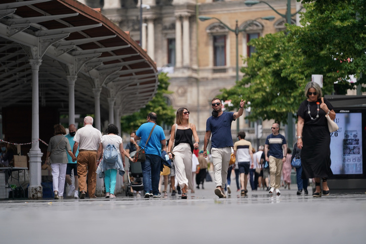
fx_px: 2003
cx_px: 183
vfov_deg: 7.0
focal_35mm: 197
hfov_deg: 10.4
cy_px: 122
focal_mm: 197
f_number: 2.8
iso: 400
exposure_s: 1/6400
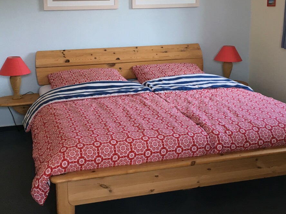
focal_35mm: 49
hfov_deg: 38.9
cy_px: 73
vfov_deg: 29.5
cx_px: 138
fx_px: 405
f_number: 2.2
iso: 32
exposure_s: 1/33
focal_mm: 4.15
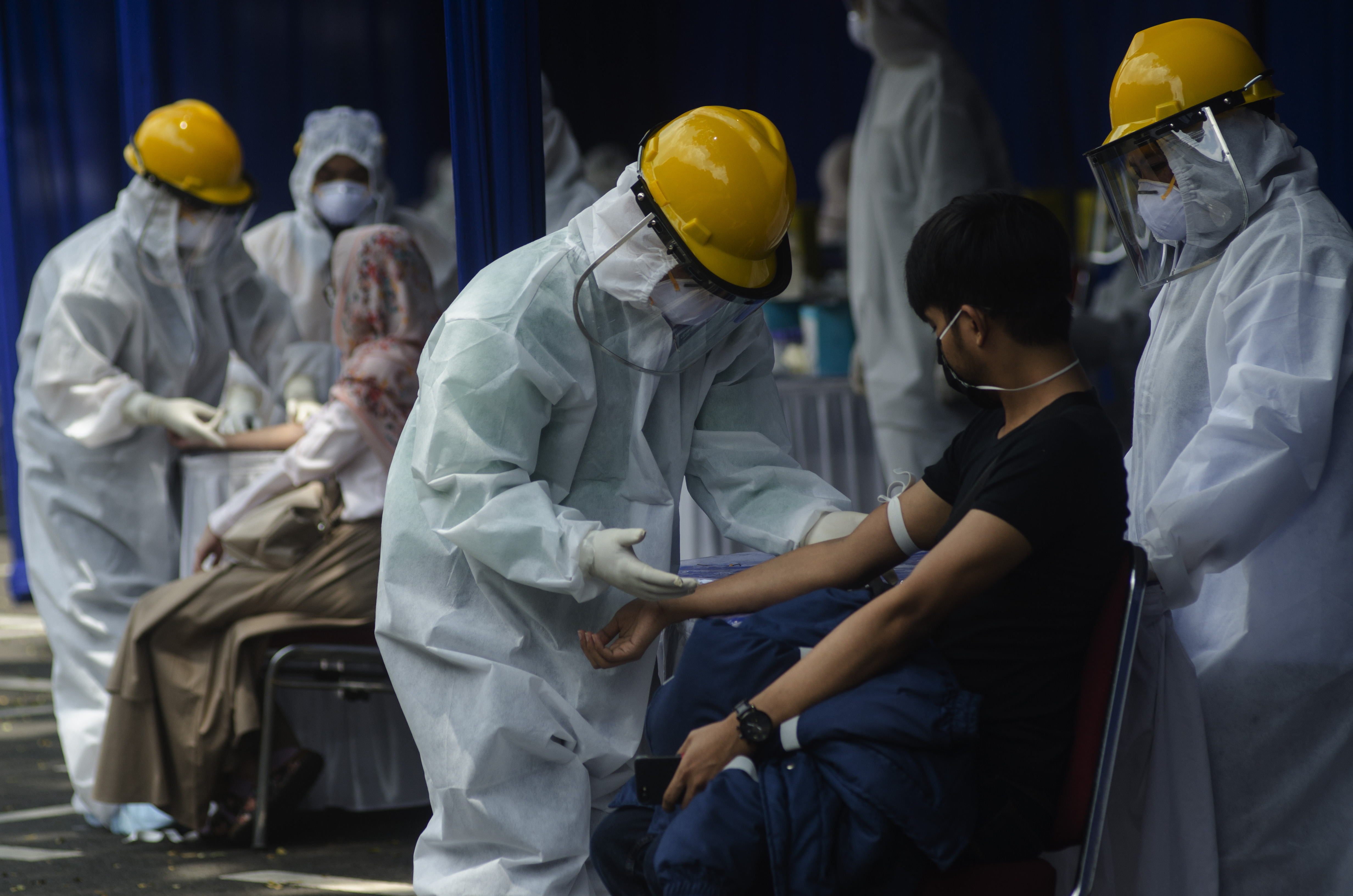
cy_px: 448
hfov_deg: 10.2
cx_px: 676
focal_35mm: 202
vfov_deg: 6.8
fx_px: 7595
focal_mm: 135
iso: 200
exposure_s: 1/1000
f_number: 3.5
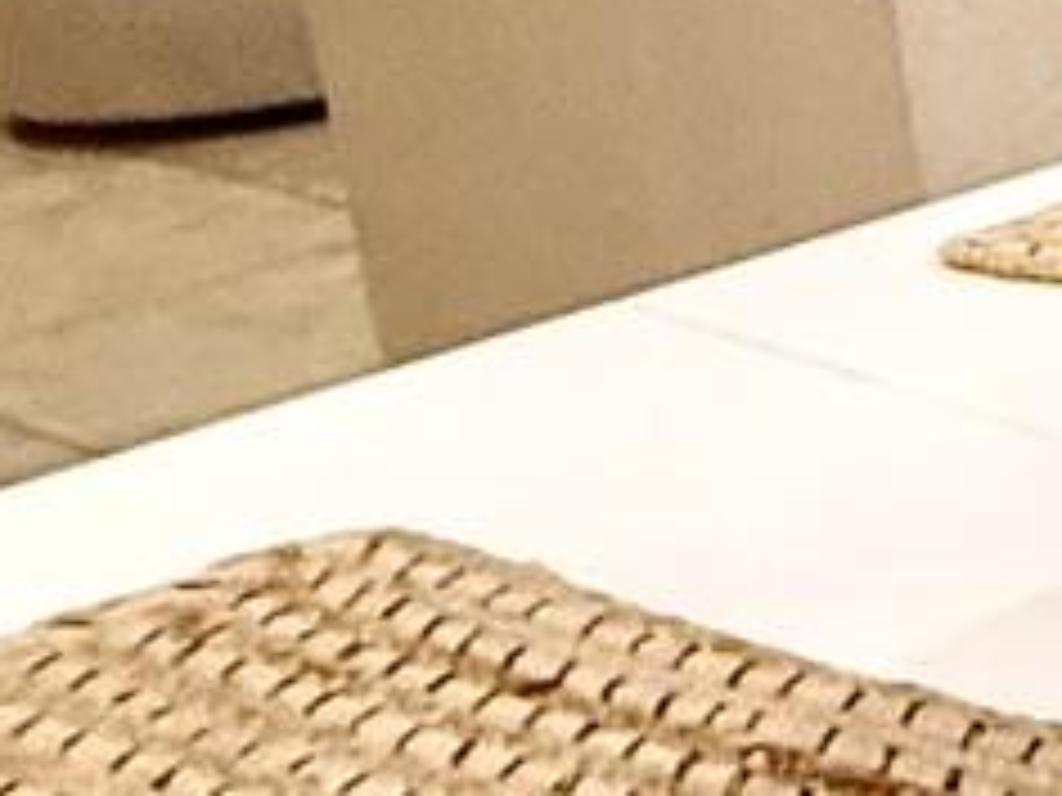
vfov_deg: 14.5
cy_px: -387
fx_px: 2915
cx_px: 3411
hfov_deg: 10.6
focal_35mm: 95
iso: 400
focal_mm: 2.22
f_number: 2.2
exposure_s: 1/60
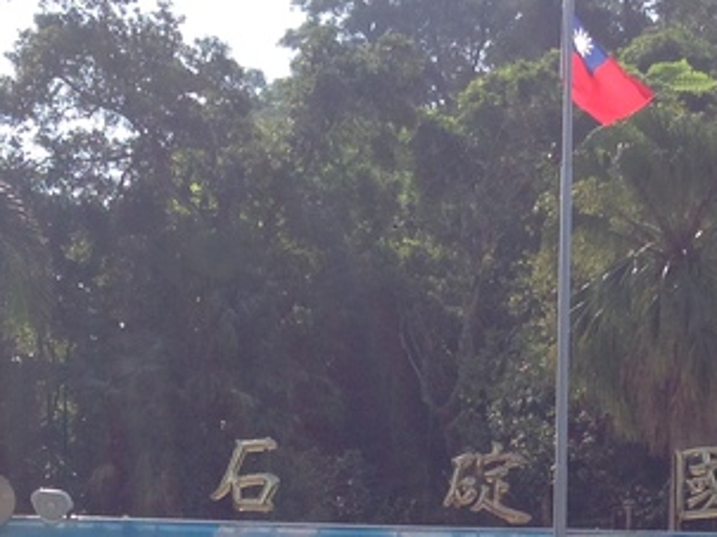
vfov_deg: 13.6
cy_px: 696
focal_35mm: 105
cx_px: 662
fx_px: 2173
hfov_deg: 18.4
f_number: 2.4
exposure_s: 1/1130
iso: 50
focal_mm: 4.12
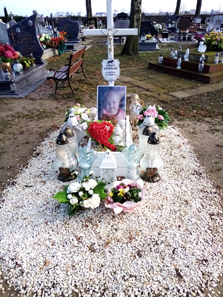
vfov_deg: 67.3
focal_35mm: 26
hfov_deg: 53.1
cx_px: 112
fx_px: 223
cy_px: 148
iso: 103
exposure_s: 1/274
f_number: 1.8
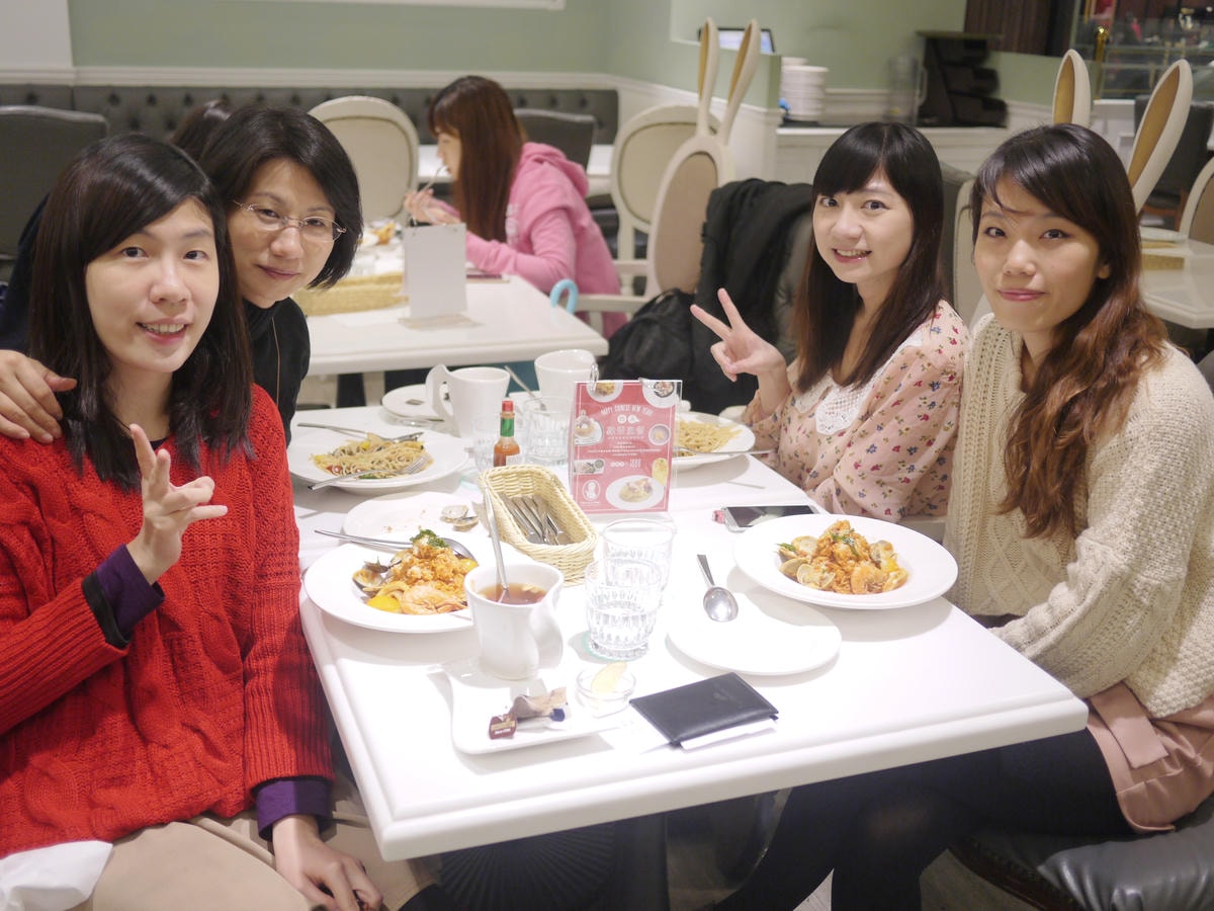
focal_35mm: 40
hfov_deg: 46.8
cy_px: 456
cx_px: 607
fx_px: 1403
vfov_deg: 36.0
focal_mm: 20
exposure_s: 1/100
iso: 160
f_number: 1.7
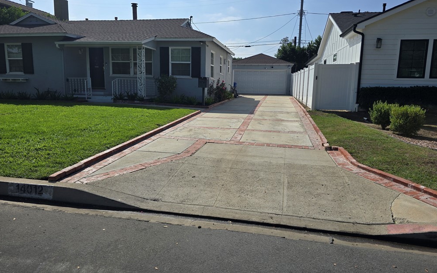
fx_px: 298
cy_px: 130
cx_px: 220
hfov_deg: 72.6
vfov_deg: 49.2
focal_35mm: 25
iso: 12
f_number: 1.7
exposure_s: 1/1645
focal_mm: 6.3
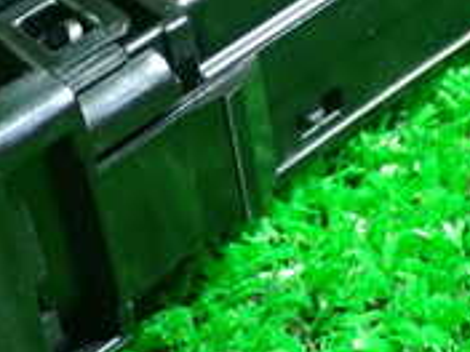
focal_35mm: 150
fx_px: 2037
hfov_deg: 13.2
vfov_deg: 9.9
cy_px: 64
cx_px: 198
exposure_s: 1/25
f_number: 2.9
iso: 800
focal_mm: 7.84
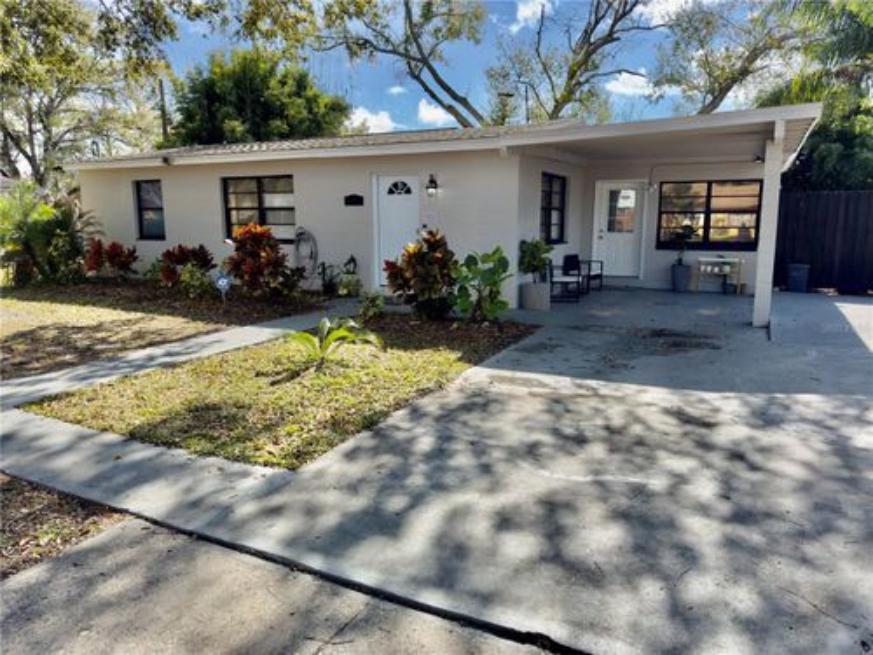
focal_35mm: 24
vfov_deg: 56.8
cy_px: 328
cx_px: 436
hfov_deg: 71.6
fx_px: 605
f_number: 1.78
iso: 100
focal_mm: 6.76
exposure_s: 1/2577
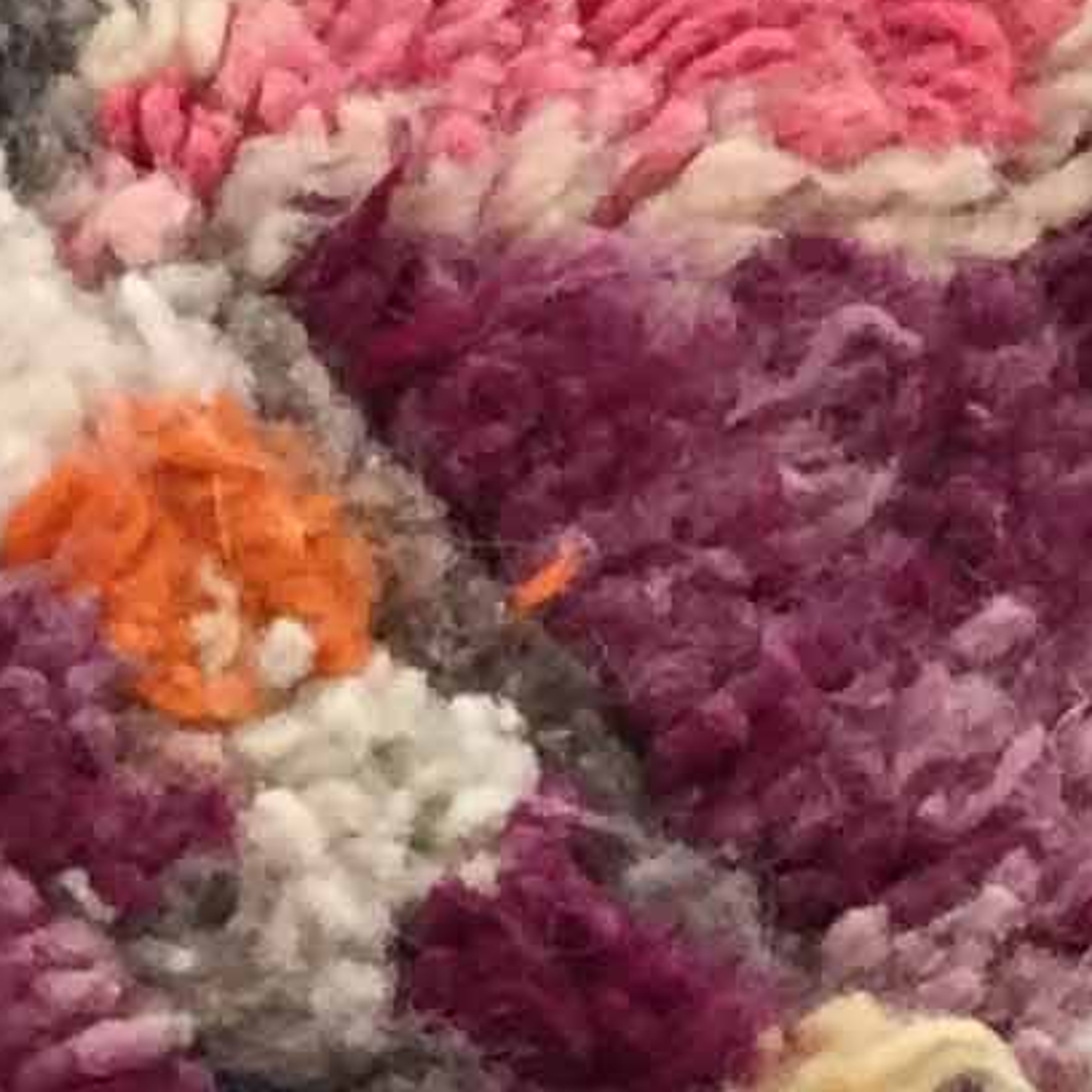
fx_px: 7317
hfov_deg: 8.5
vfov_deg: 8.4
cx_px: -120
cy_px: 1309
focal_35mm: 205
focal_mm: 4.15
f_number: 2.2
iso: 64
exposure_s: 1/33
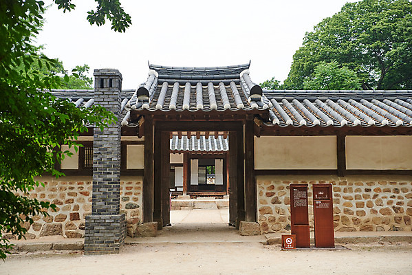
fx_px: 458
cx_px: 206
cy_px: 138
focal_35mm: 40
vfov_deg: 33.4
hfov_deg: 48.4
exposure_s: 1/3200
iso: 640
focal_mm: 40
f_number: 4.5
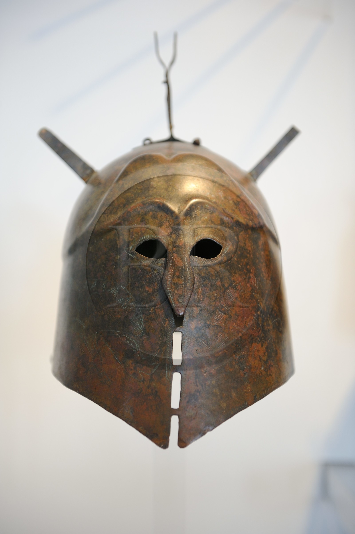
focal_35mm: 52
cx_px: 178
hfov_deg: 26.0
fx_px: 770
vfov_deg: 38.2
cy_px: 267
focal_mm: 52
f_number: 3.2
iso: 400
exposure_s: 1/60
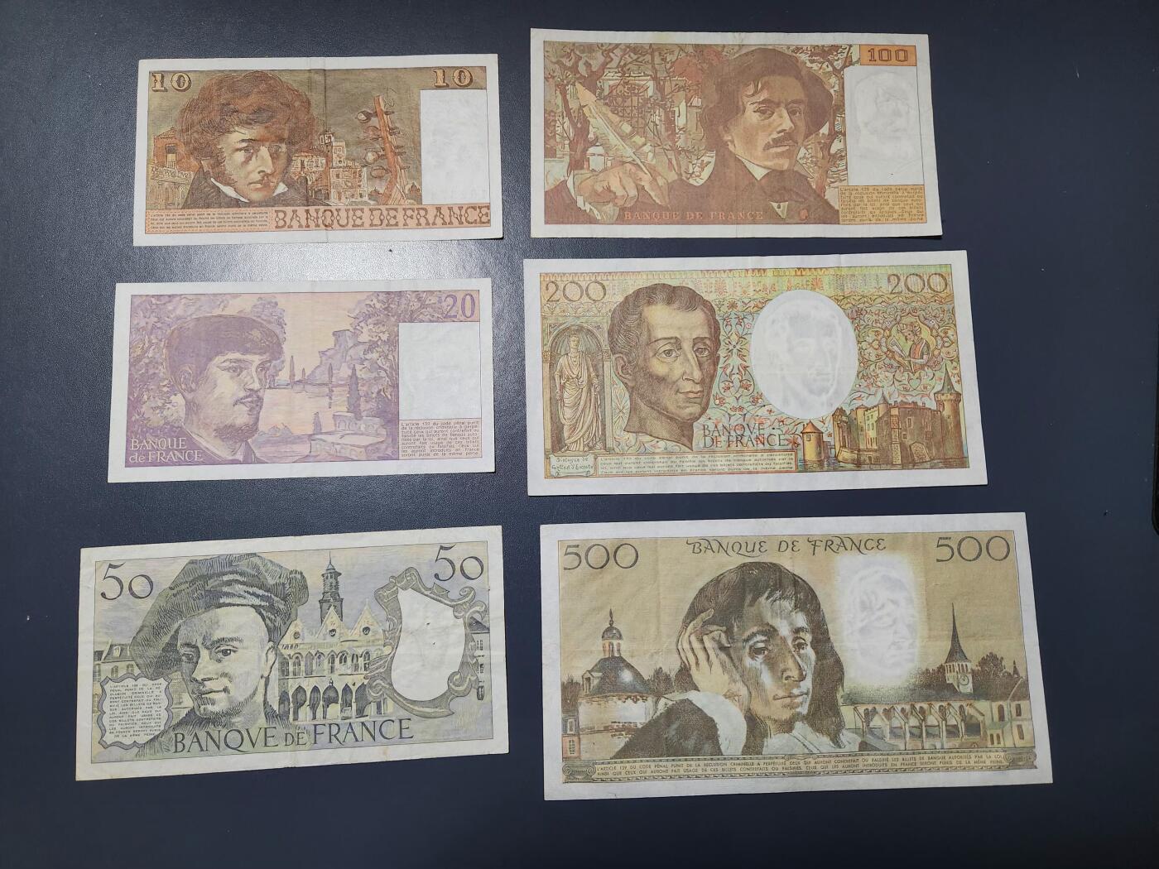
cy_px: 434
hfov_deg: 73.9
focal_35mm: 23
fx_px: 770
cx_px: 580
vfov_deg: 58.9
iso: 320
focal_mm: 5.4
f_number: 1.8
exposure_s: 1/101
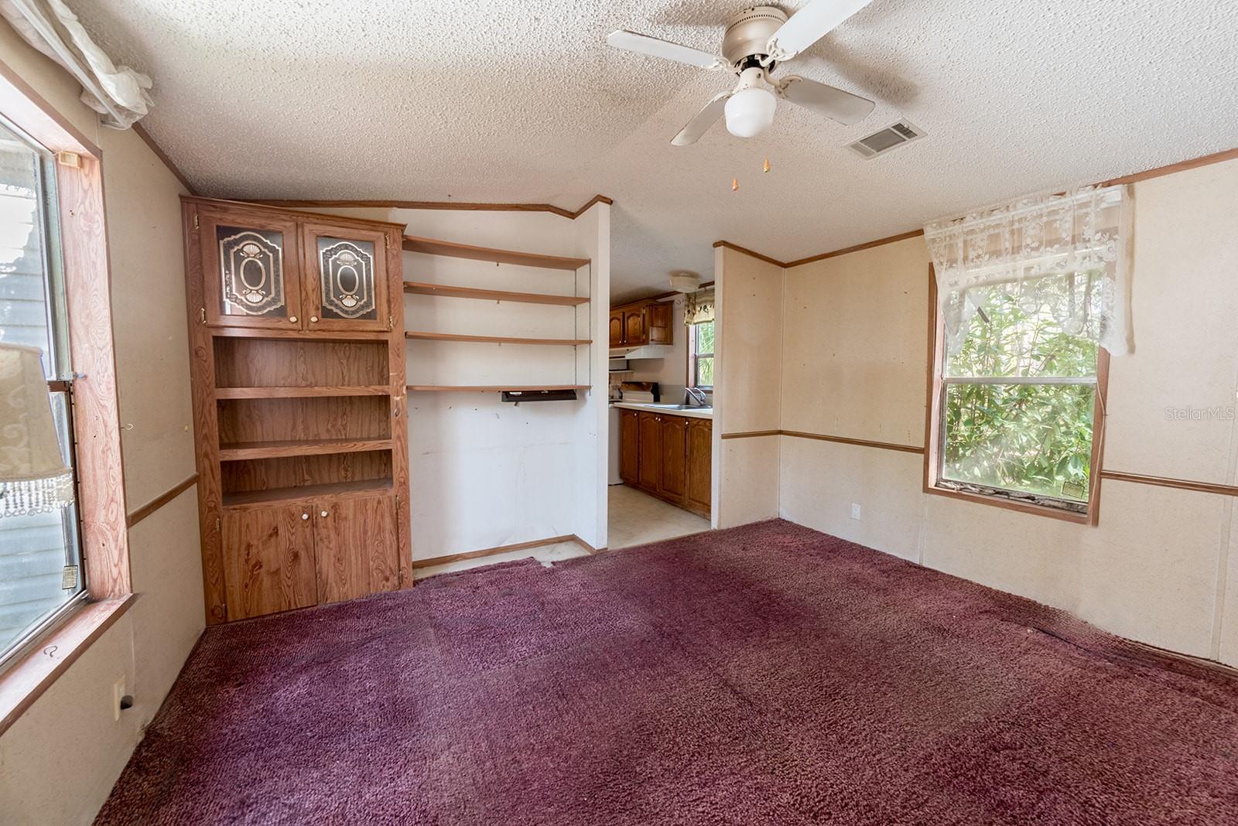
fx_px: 482
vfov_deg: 81.3
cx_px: 619
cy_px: 413
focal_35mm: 14
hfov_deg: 104.2
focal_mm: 14
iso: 500
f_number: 9
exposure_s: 1/60
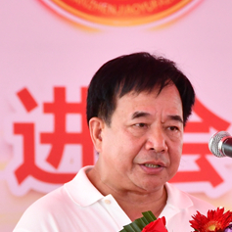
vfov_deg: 2.1
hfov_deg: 2.1
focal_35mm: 823
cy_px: 291
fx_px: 6240
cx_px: 262
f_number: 9
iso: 1400
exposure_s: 1/250
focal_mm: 170
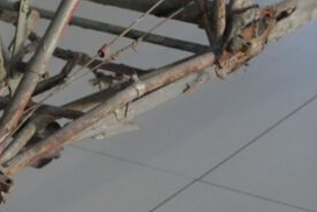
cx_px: -233
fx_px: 1981
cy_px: -73
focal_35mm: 225
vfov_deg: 6.1
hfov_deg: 8.8
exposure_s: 1/30
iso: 400
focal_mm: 32
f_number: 4.8
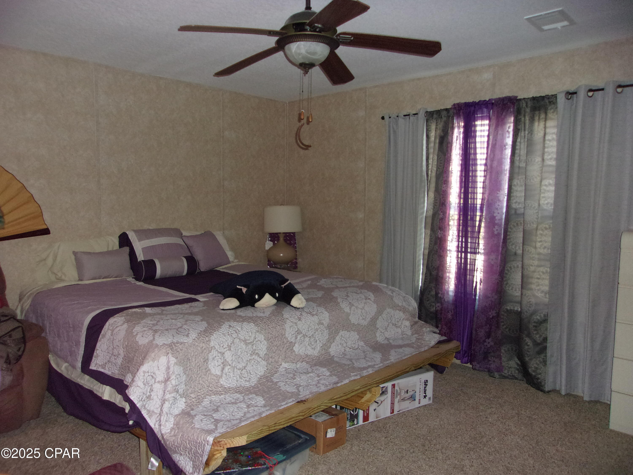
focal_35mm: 27
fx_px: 494
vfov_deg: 51.4
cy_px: 238
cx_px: 316
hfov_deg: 65.3
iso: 250
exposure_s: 1/34
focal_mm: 4.9
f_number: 3
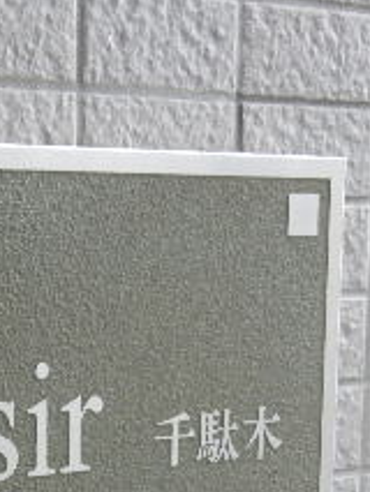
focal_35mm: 108
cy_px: 513
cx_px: 21
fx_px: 1538
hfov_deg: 13.6
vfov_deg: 17.7
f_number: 4
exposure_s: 1/30
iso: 180
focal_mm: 6.4
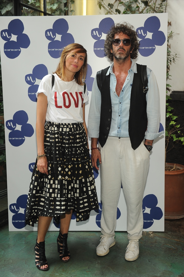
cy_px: 138
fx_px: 338
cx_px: 92
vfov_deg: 44.5
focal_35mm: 44
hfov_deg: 30.5
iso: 800
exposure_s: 1/80
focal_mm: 44
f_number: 5
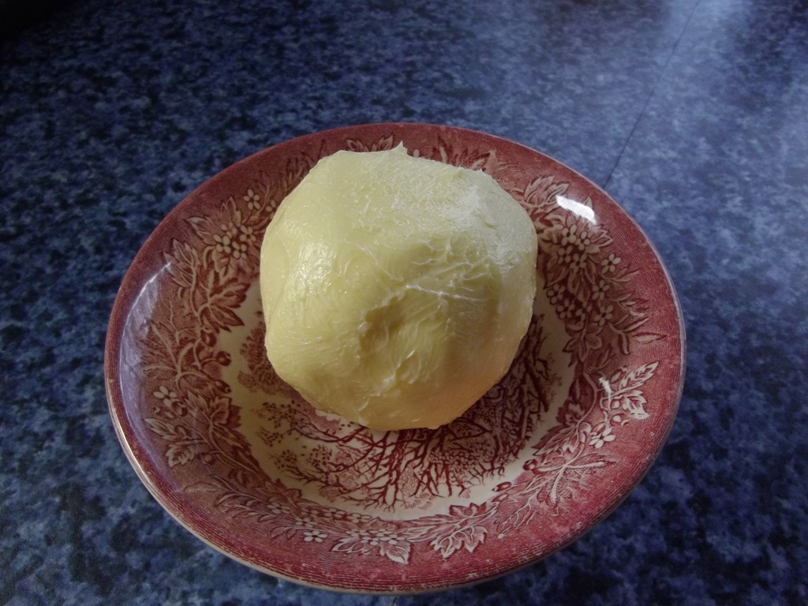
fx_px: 630
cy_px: 303
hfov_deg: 65.3
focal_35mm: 27
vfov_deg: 51.4
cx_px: 404
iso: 285
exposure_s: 1/50
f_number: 3.2
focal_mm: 4.9
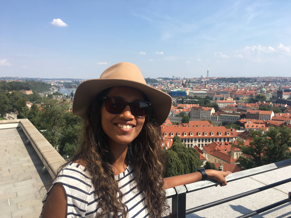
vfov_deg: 48.2
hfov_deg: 61.7
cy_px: 109
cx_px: 146
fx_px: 244
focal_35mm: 29
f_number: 2.2
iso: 25
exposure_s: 1/1350
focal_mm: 4.15
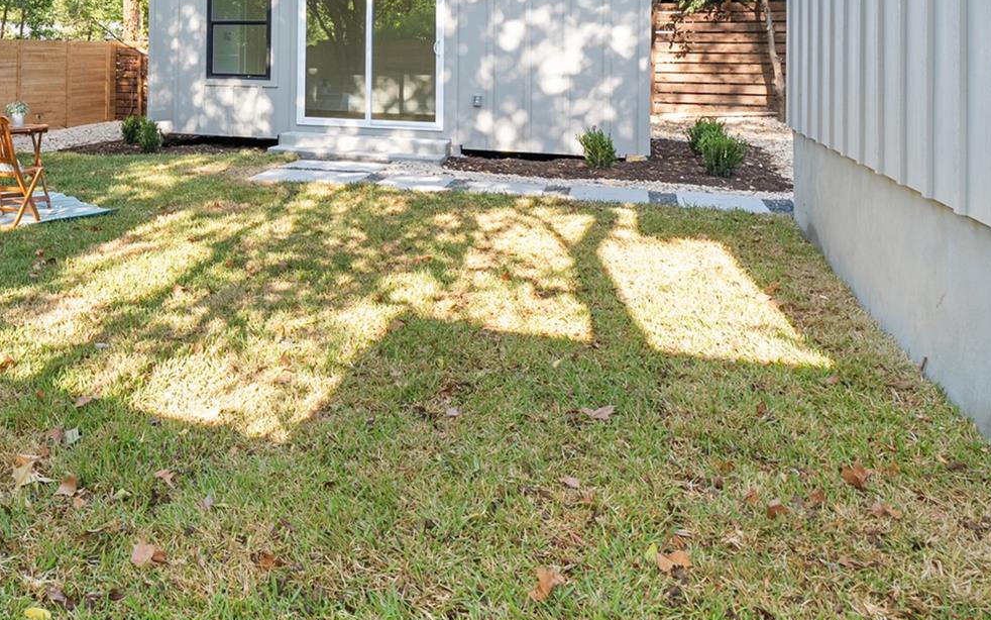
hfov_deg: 50.3
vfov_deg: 35.5
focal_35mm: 34
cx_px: 97
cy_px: 88
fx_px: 918
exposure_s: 1/40
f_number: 8
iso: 320
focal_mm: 16
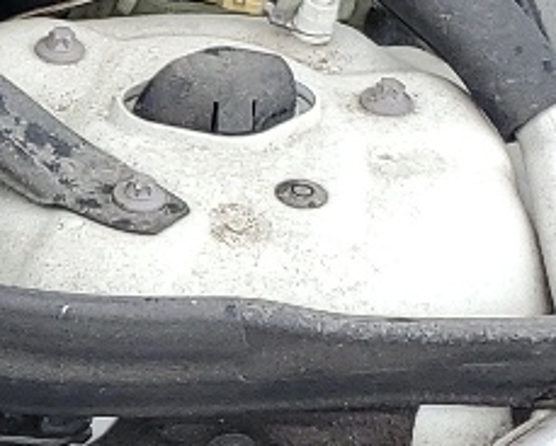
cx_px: -1112
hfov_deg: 8.9
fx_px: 2918
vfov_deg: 8.7
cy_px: 533
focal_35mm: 177
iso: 50
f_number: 1.5
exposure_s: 1/769
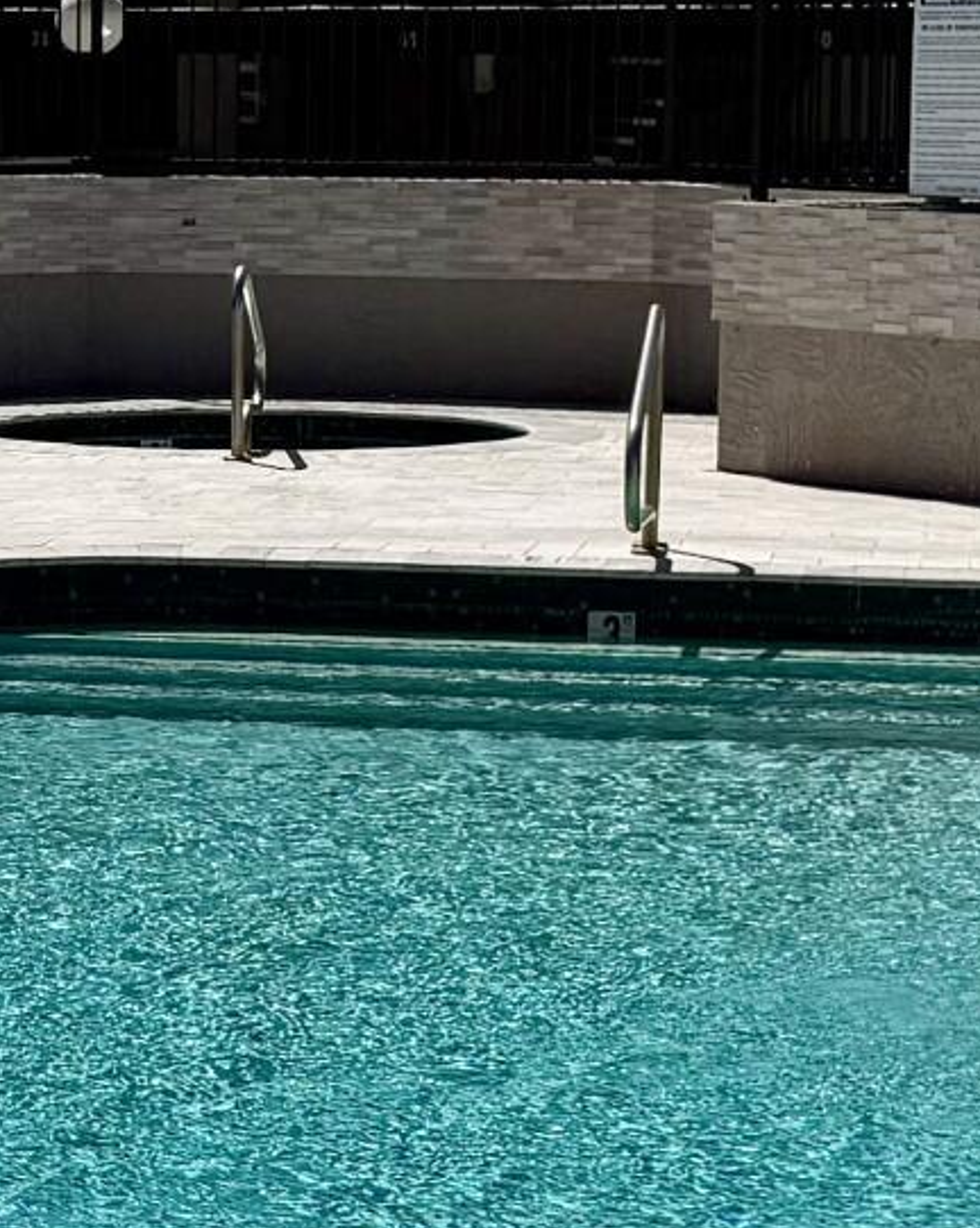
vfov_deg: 14.8
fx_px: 4719
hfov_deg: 11.7
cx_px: 23
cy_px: 399
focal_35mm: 130
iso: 80
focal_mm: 6.76
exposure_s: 1/11905
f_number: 1.78
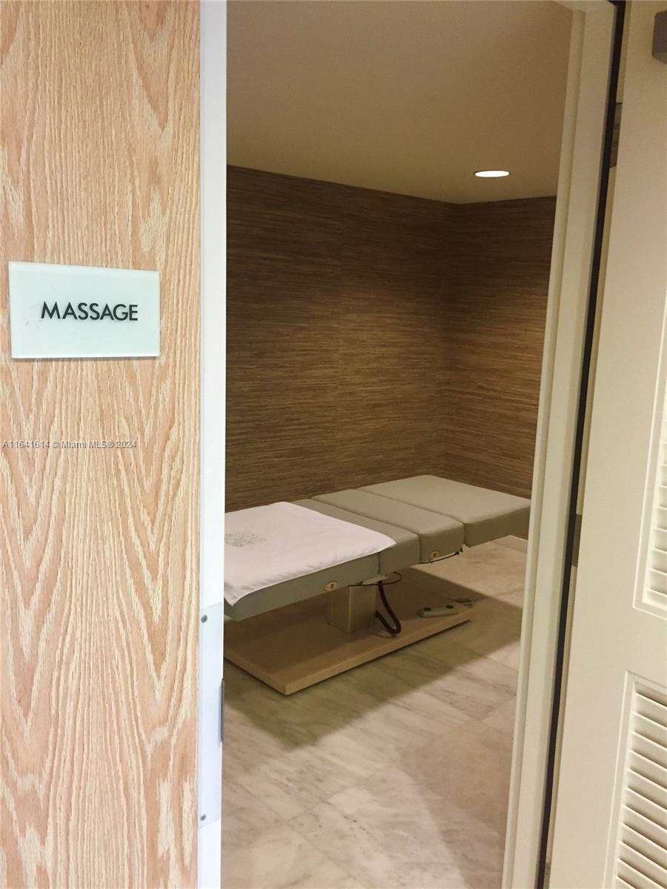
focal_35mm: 29
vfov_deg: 61.7
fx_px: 745
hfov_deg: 48.2
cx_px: 334
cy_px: 444
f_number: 2.2
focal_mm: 4.15
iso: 160
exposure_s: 1/30
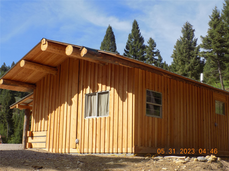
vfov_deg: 28.0
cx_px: 114
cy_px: 86
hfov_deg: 36.8
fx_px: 344
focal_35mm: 52
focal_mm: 9.3
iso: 80
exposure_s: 1/800
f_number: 3.9
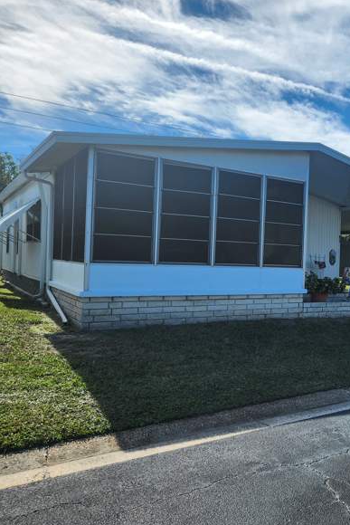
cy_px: 271
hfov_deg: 37.3
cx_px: 317
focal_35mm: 33
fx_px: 481
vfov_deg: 57.2
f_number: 1.8
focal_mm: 5.4
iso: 20
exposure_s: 1/1794
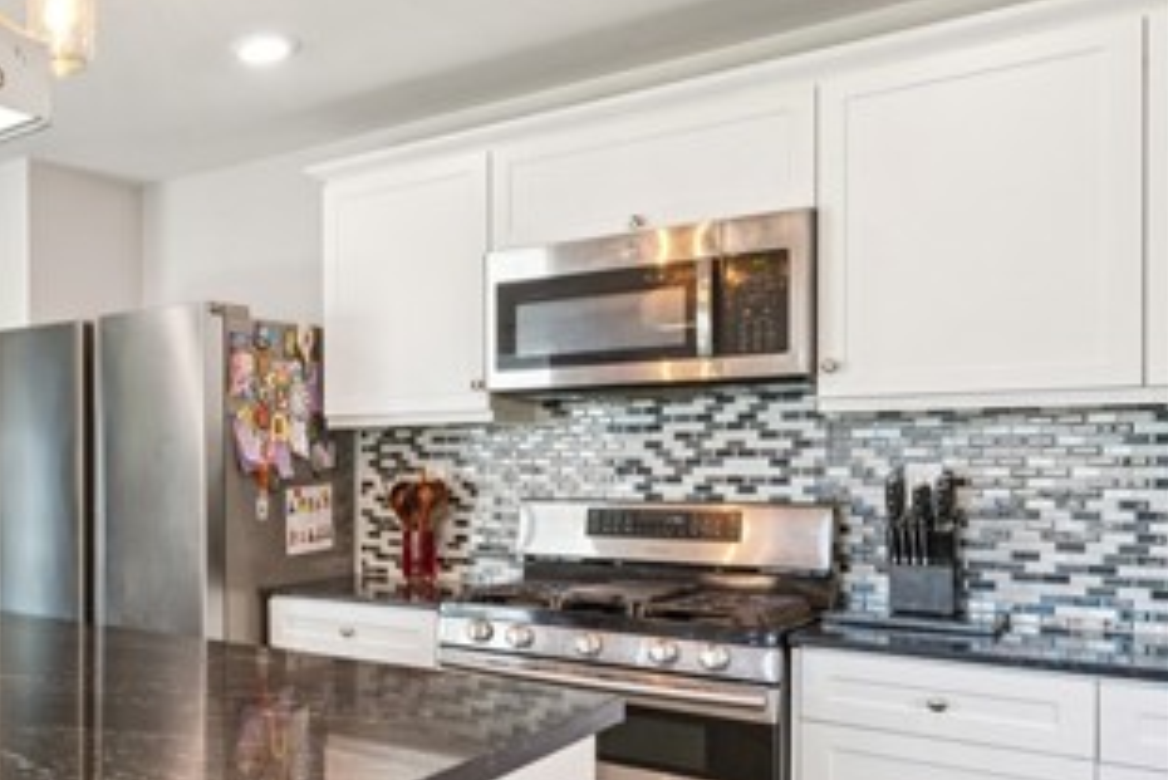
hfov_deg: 46.1
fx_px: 1085
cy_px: 471
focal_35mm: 33
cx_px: -34
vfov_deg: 39.4
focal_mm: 16.2
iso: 100
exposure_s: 1
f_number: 13
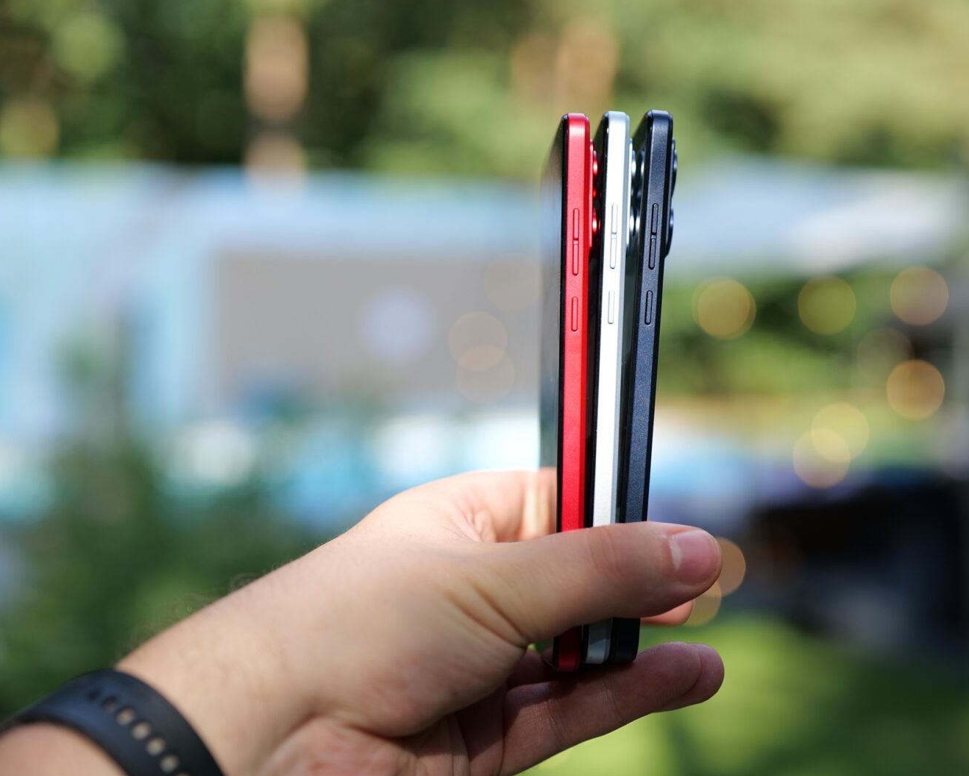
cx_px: 556
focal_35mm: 57
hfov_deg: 33.0
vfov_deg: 26.7
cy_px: 388
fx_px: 1635
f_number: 2.8
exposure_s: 1/1000
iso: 640
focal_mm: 50
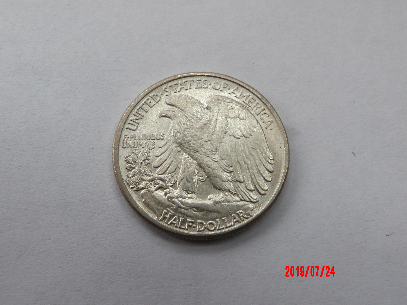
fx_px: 400
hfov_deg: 54.0
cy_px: 152
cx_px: 204
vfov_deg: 41.8
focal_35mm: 34
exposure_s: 1/48
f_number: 4.5
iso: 100
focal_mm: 6.2
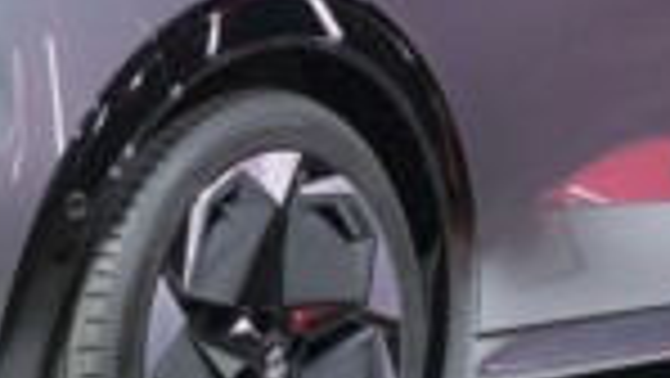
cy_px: 25
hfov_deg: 9.3
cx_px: 184
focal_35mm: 231
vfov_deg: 5.3
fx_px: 4106
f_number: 3.6
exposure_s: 1/100
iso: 1000
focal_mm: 31.5
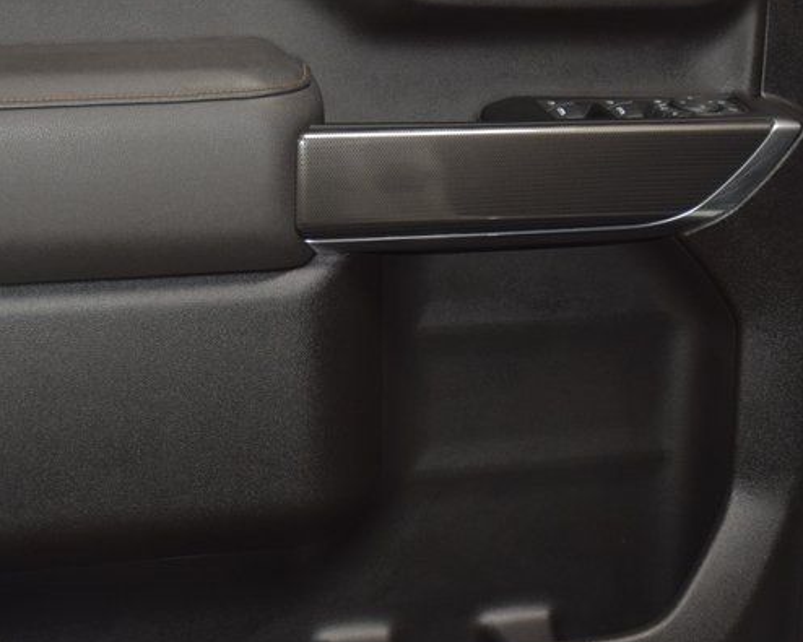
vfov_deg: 21.8
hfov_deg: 27.1
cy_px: 279
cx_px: 362
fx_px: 1663
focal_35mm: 70
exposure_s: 1/60
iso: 900
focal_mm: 24
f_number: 3.8
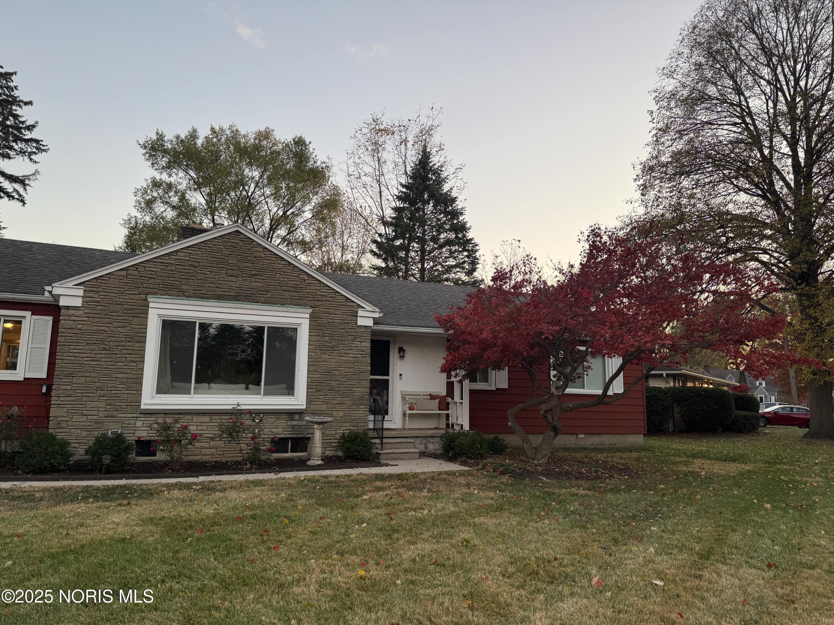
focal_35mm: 24
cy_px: 312
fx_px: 578
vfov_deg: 56.8
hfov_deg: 71.6
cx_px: 417
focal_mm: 6.76
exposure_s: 1/122
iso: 50
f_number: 1.78
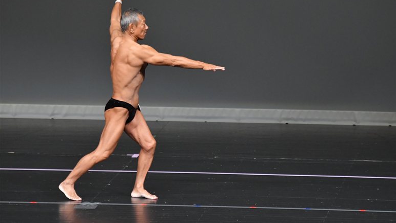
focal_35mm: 331
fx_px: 3475
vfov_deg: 3.7
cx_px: 198
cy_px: 101
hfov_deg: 6.5
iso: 4000
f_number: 5.6
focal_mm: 210
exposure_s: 1/400
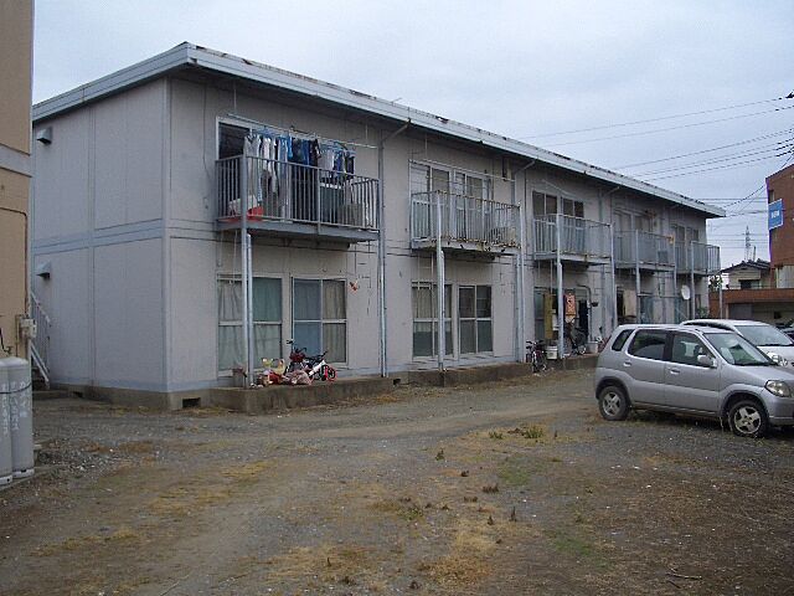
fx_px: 803
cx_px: 397
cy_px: 298
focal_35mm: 35
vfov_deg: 40.7
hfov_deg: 52.6
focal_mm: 5.8
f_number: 4.3
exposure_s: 1/250
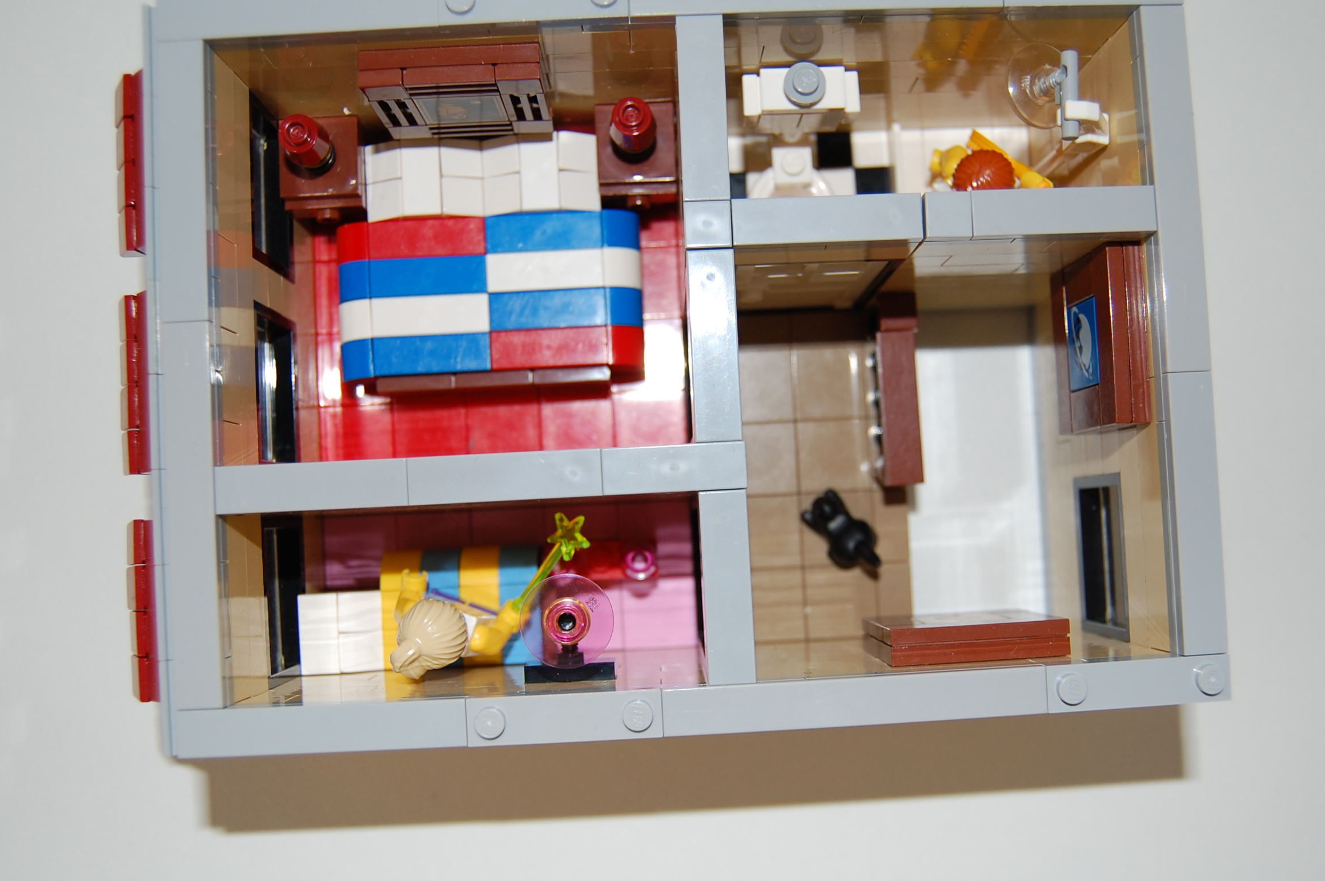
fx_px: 1287
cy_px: 480
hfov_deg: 54.5
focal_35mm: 35
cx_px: 683
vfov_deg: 37.8
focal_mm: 18
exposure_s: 1/60
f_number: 3.5
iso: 200
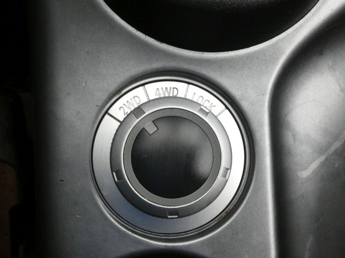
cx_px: 172
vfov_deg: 36.8
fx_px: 389
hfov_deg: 47.9
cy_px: 129
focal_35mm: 39
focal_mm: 7.1
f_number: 5.6
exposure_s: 1/80
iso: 500
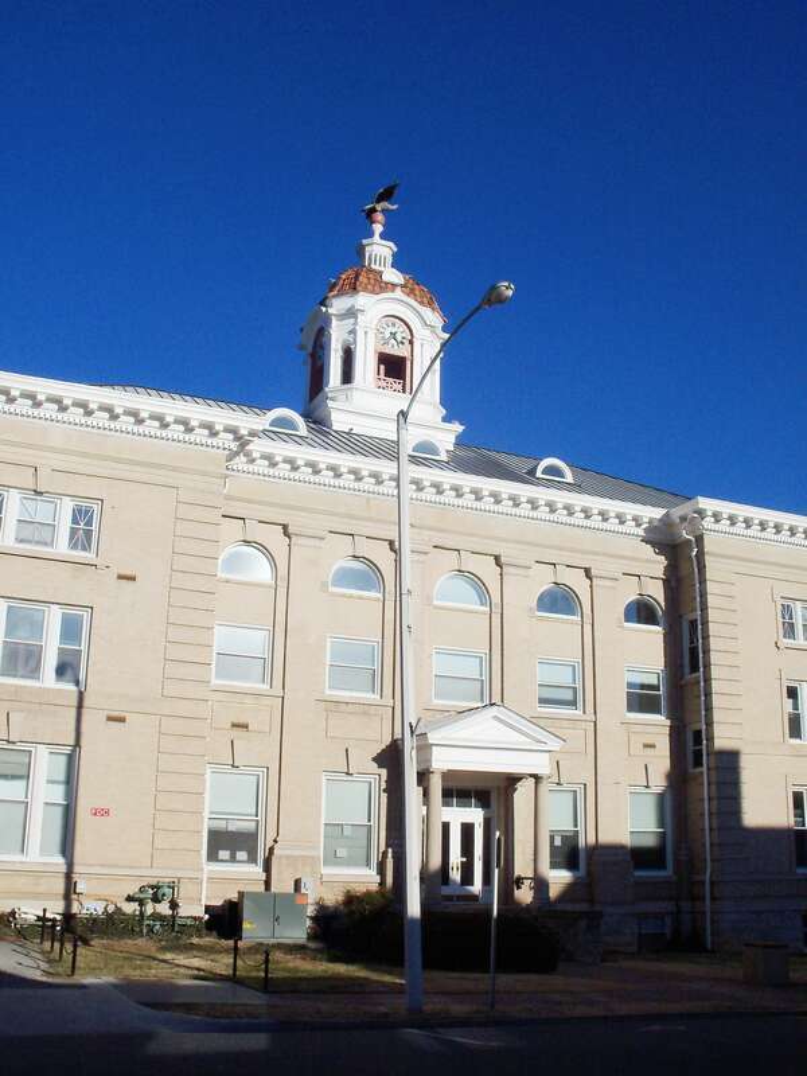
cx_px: 404
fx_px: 1088
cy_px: 538
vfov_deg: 52.6
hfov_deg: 40.7
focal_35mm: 35
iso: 80
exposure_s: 1/1000
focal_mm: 6.3
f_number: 5.5
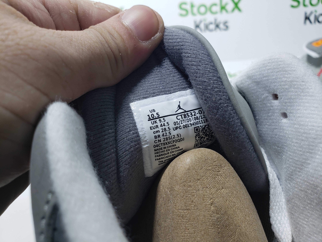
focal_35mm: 26
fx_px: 242
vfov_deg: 53.1
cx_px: 161
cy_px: 121
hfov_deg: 67.3
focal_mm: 4.3
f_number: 2.4
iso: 50
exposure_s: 1/103
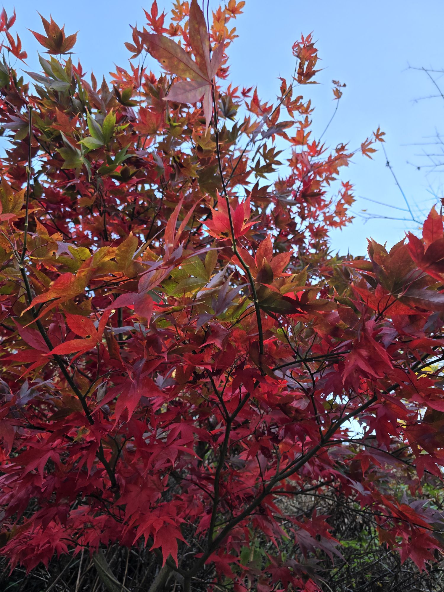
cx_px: 222
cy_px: 296
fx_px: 393
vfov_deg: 73.9
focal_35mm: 23
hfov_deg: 58.9
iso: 40
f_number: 1.7
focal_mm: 6.3
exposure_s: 1/182
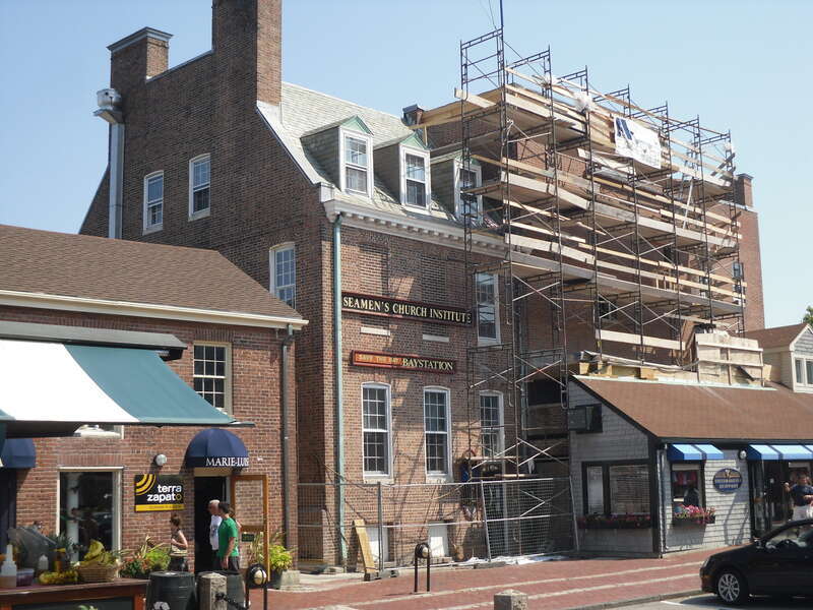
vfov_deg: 29.7
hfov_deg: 38.9
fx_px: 1151
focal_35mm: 49
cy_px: 305
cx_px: 406
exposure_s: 1/90
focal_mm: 8.72
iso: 80
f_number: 9.5
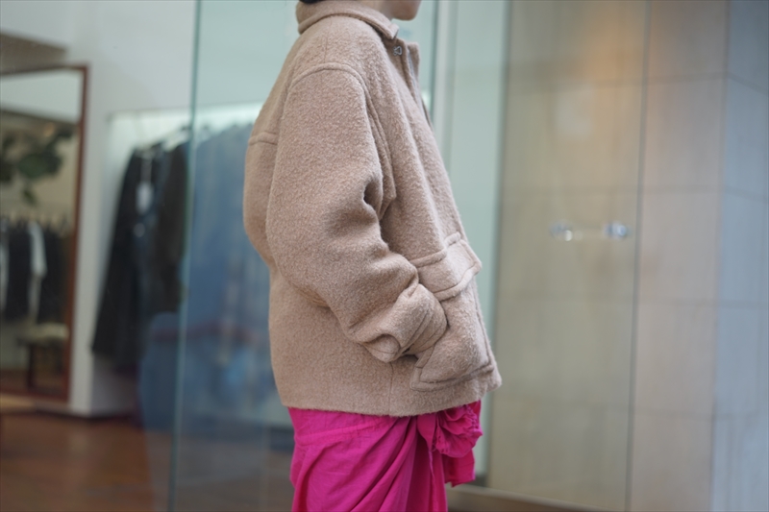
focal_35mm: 55
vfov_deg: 24.6
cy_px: 256
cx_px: 384
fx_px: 1175
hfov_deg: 36.3
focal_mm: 55
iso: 100
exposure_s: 1/60
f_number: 1.8
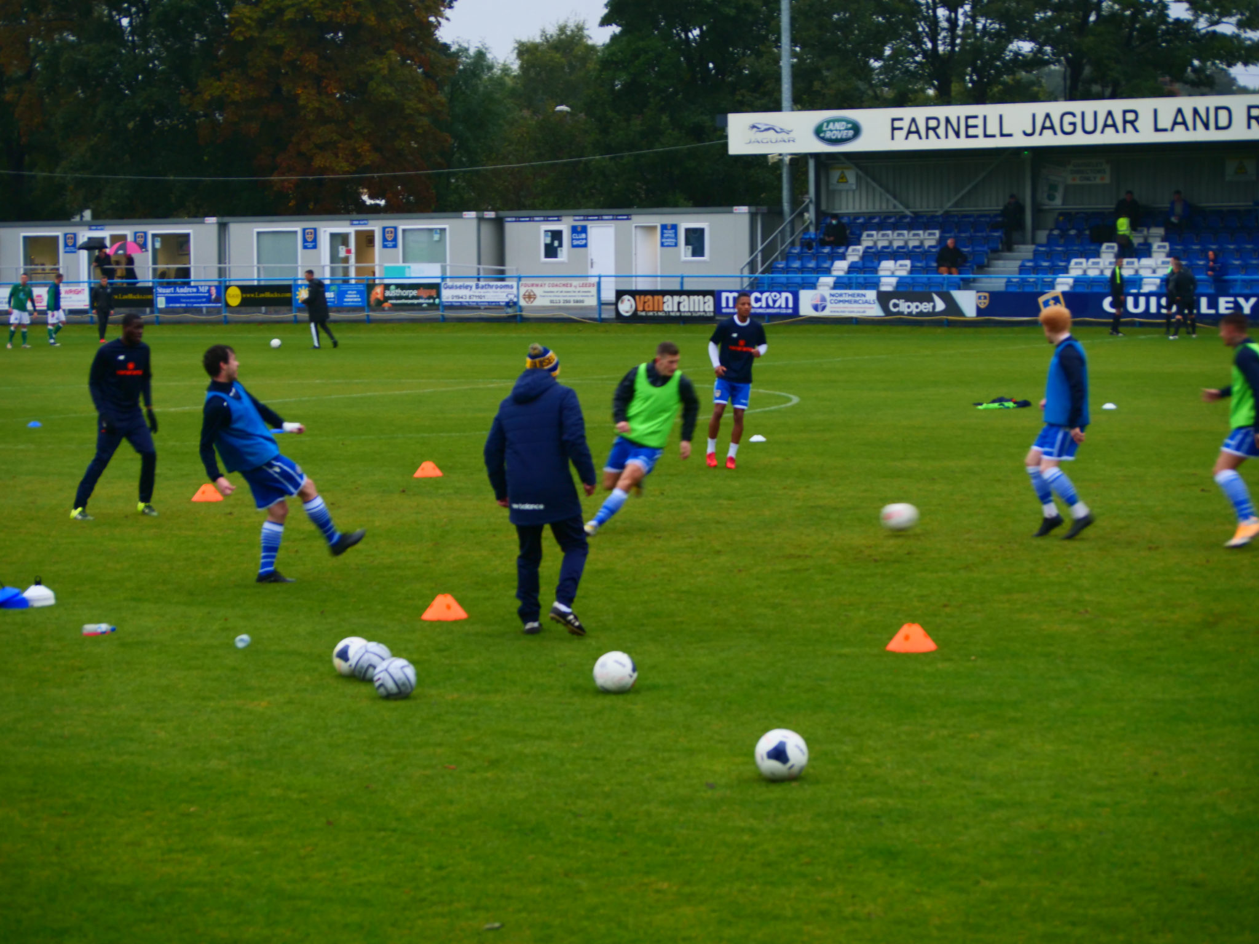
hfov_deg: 21.8
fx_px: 3273
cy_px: 472
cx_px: 630
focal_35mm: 90
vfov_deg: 16.4
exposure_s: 1/80
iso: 250
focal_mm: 45
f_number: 6.3
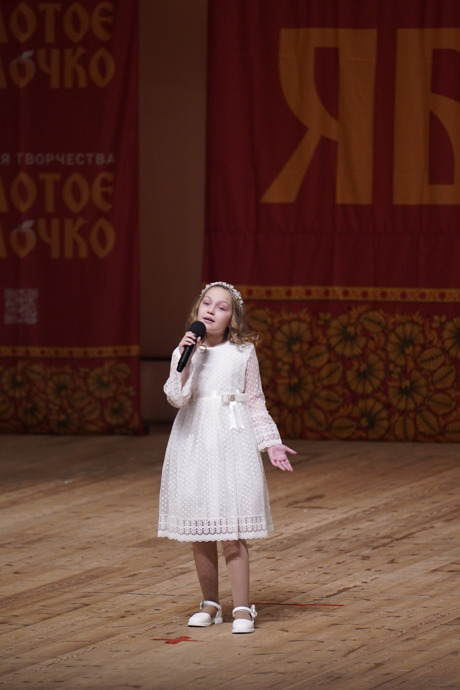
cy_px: 345
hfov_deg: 5.1
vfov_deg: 7.6
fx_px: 5175
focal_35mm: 270
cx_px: 230
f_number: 2.8
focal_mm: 180
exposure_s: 1/500
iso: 1600
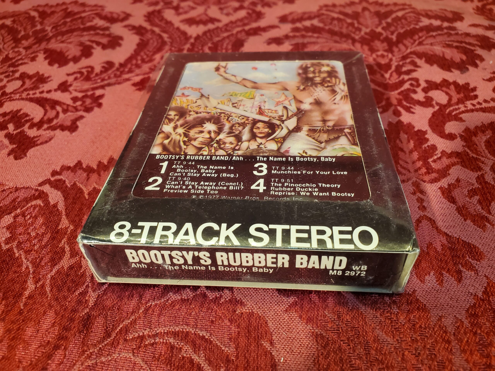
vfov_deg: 53.1
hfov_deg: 67.3
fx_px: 372
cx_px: 248
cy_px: 186
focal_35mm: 26
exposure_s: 1/120
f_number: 2.4
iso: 200
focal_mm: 4.3
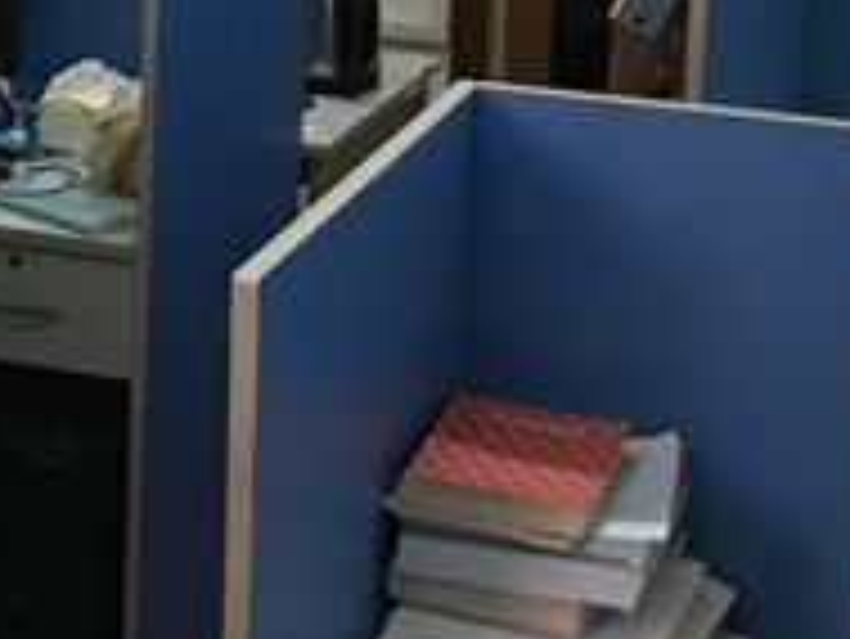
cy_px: -18
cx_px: -243
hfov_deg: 18.7
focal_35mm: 98
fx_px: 2408
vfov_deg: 14.8
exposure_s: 1/17
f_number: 2.2
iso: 80
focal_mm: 4.15
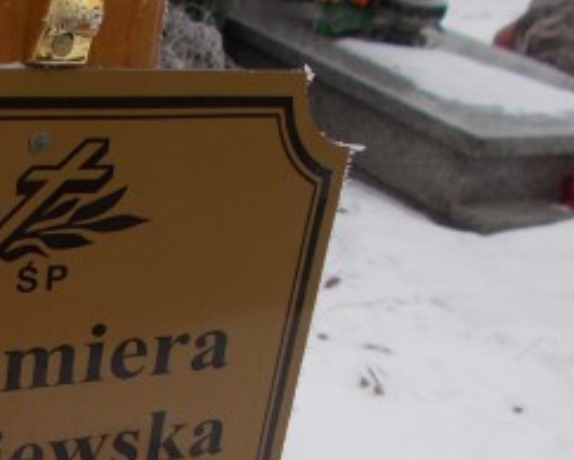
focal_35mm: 77
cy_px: 559
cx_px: -28
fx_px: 1310
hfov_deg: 23.5
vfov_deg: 18.8
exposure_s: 1/500
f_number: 3.4
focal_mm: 5.3
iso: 80
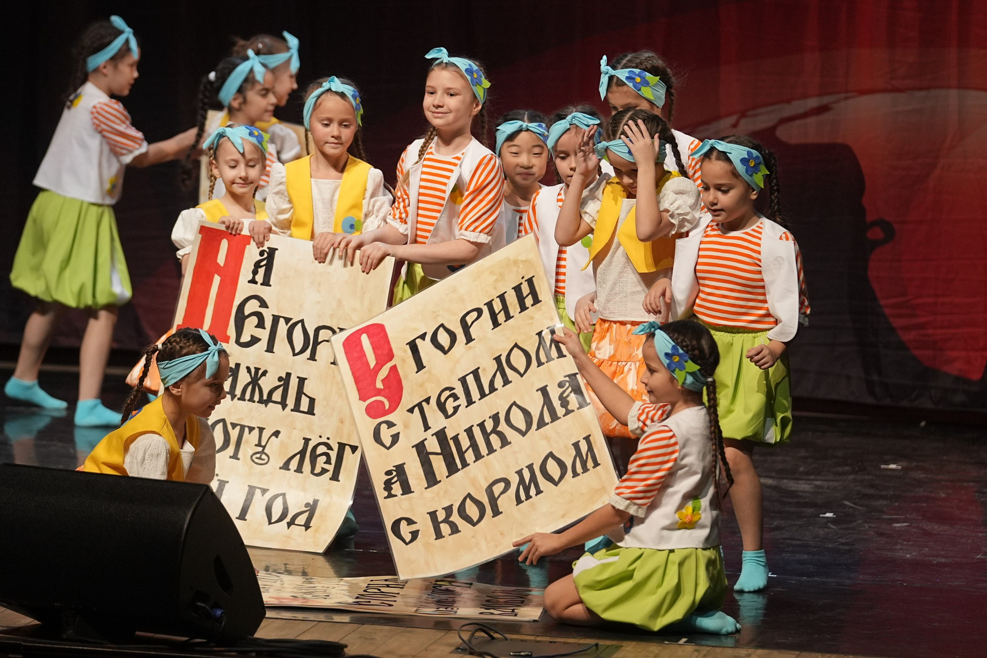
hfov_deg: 8.7
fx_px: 6498
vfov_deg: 5.8
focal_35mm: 237
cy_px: 329
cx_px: 494
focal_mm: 158
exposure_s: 1/400
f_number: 2.8
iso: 1600
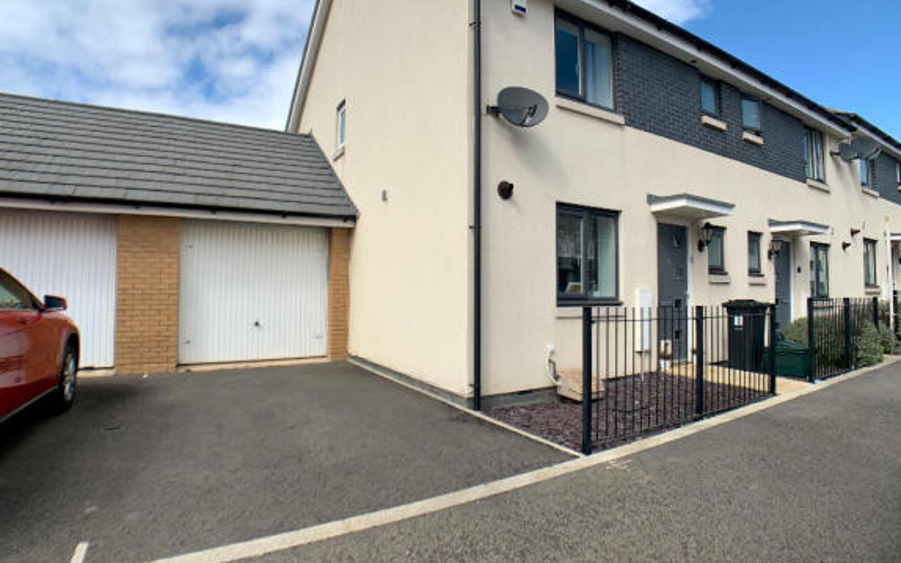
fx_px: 688
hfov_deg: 66.5
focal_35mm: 28
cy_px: 261
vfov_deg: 44.5
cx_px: 450
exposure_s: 1/2033
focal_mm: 4.25
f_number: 1.8
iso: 25
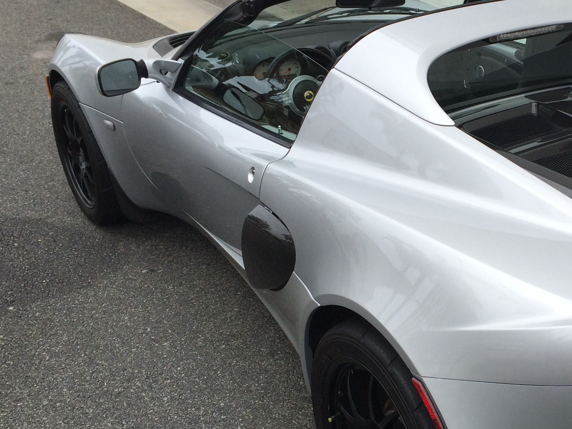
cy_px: 243
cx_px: 501
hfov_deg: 33.3
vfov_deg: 26.5
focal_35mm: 55
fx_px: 909
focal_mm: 4.15
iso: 32
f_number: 2.2
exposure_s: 1/1580
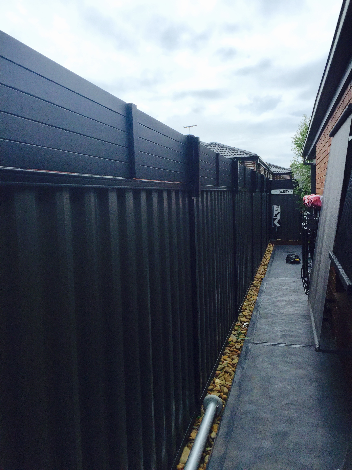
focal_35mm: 29
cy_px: 235
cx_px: 176
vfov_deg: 61.7
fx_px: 393
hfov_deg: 48.2
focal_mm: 4.15
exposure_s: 1/3049
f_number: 2.2
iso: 32
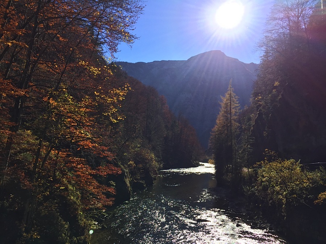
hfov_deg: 61.7
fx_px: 273
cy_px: 122
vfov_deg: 48.2
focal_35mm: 29
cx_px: 163
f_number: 2.2
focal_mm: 4.15
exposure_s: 1/1980
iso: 32
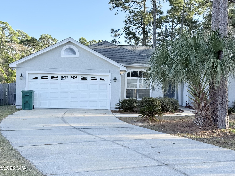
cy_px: 88
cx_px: 118
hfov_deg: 39.7
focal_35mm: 48
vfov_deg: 30.3
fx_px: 326
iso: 80
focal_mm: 6.76
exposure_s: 1/1608
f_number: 1.78
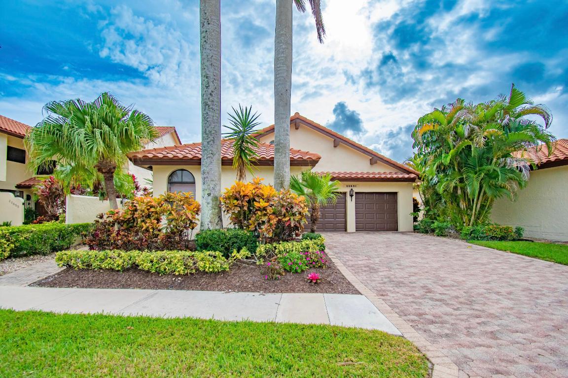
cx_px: 284
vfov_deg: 77.3
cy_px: 189
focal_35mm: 15
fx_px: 237
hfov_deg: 100.4
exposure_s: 1/1600
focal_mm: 10
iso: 400
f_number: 6.3
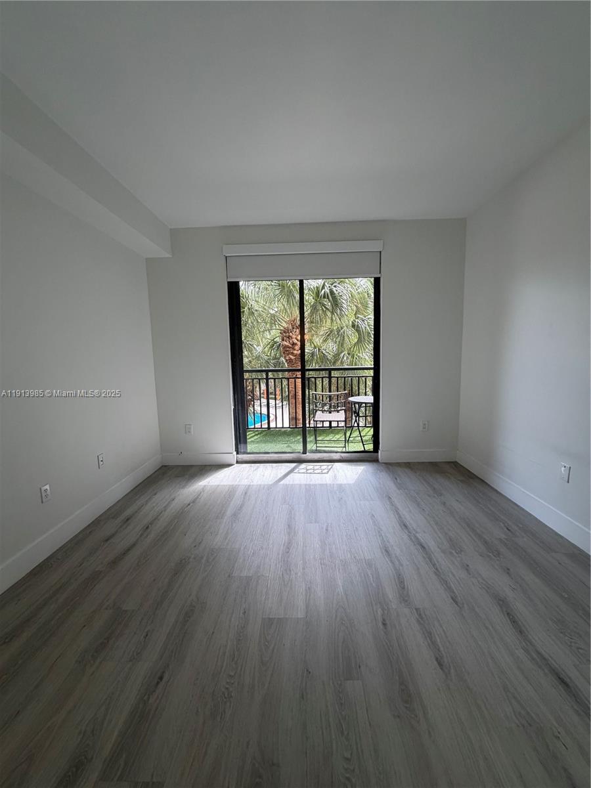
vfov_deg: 102.1
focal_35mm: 14
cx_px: 296
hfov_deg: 85.7
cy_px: 394
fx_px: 319
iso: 125
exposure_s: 1/120
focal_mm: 2.22
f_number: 2.2
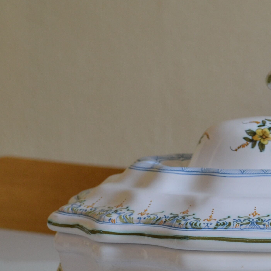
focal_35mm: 126
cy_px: 214
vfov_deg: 13.8
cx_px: 294
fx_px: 1116
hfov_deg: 13.6
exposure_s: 1/30
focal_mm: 30
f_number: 4.5
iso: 400
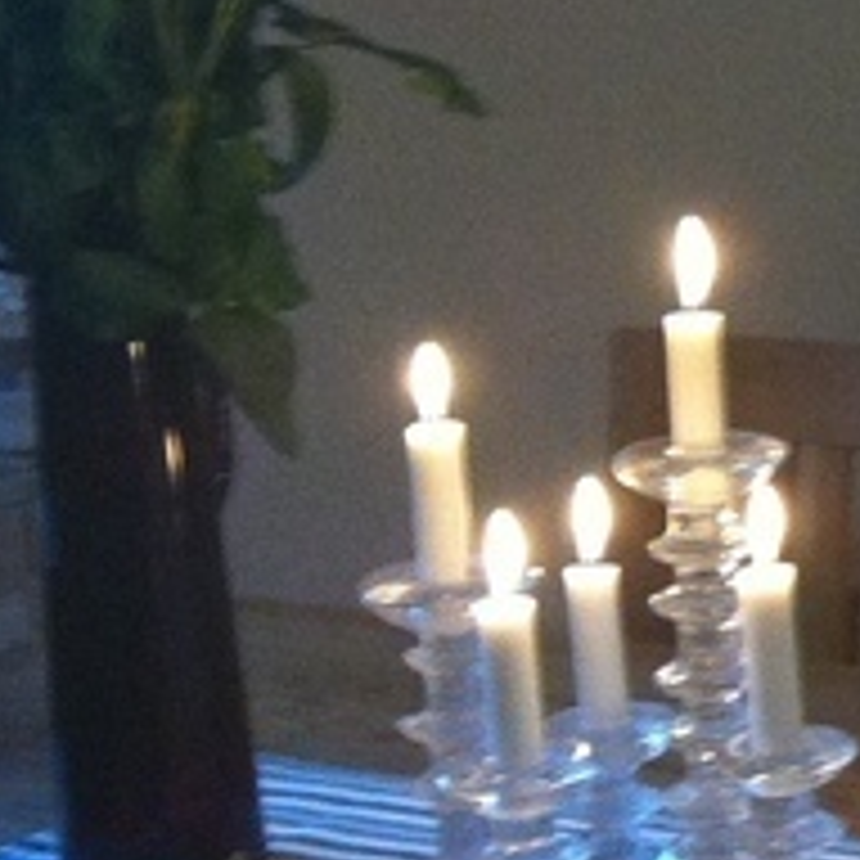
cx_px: 2049
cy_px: 263
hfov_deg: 9.4
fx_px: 4666
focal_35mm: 166
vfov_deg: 10.5
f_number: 2.8
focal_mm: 3.85
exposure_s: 1/15
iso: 200
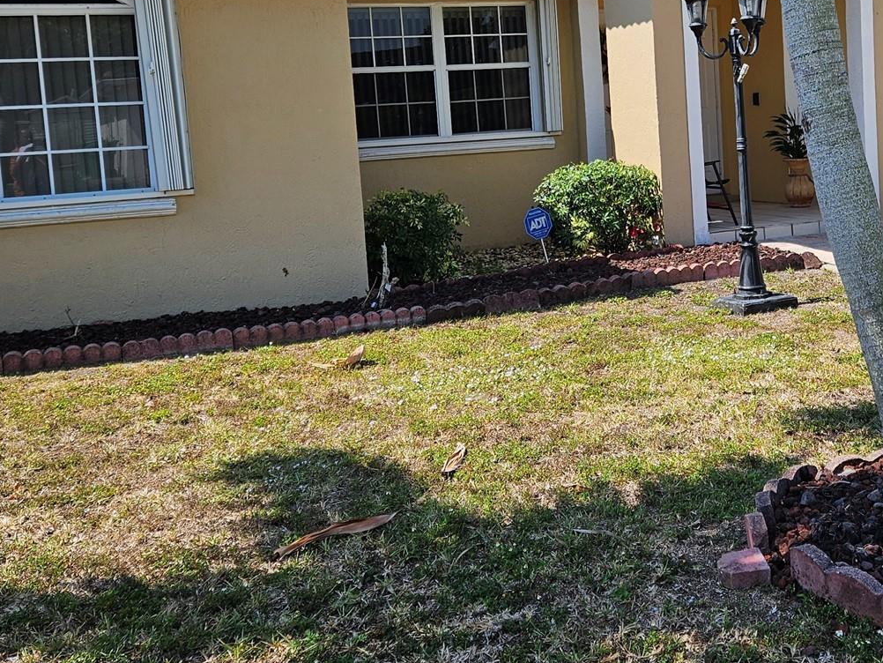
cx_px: 634
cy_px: 184
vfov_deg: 30.5
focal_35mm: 47
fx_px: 1199
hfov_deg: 39.6
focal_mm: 5.4
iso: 25
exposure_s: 1/1525
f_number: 1.8
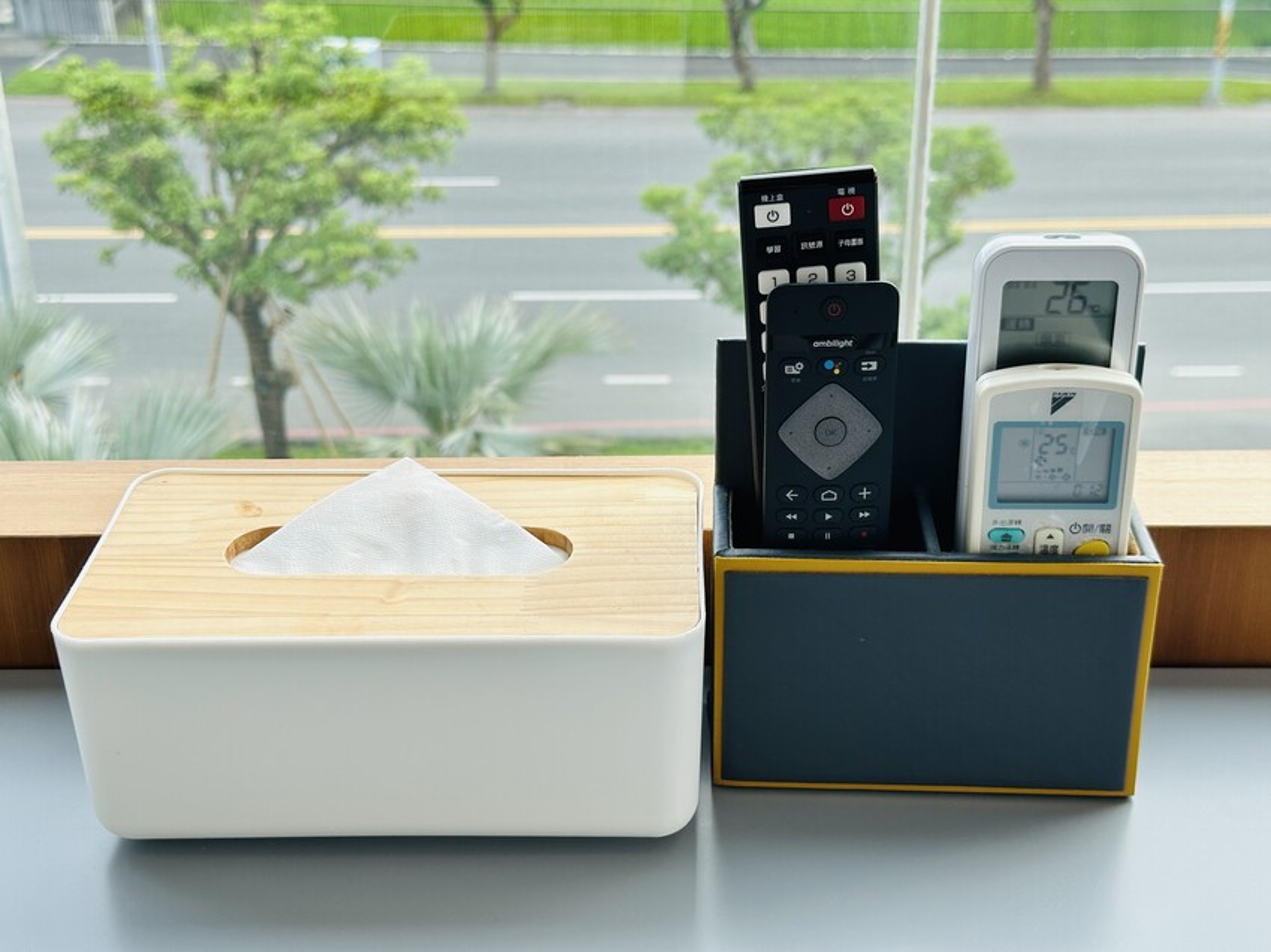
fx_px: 1762
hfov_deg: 39.7
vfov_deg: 30.3
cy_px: 476
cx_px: 636
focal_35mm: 48
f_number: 1.78
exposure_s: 1/631
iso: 64
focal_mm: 6.86
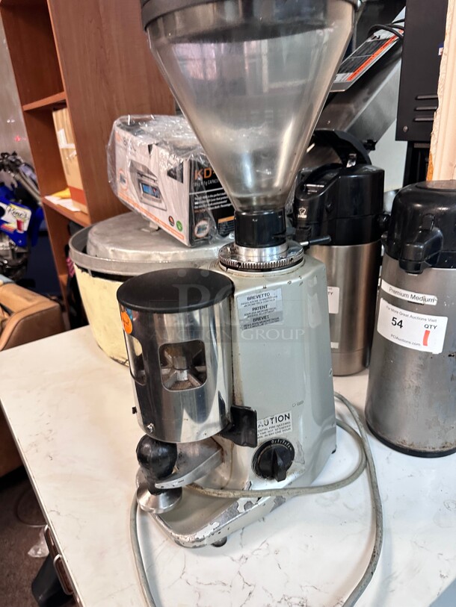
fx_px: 421
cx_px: 228
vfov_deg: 71.6
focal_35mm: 24
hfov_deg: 56.8
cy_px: 304
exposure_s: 1/60
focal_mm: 6.86
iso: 320
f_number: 1.78
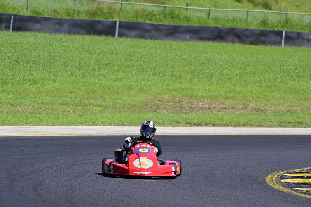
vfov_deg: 3.6
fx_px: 3284
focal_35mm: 380
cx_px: 156
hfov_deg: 5.4
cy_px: 104
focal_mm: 380
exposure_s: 1/640
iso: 500
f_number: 11
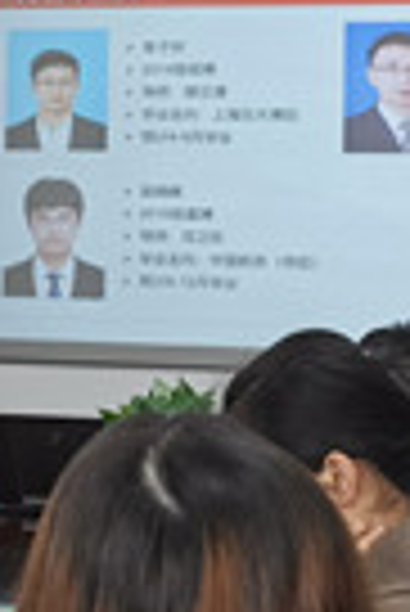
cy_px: 158
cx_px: -536
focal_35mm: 170
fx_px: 2897
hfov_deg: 7.6
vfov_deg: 12.0
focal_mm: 5.56
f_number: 1.6
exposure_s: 1/137
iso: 50
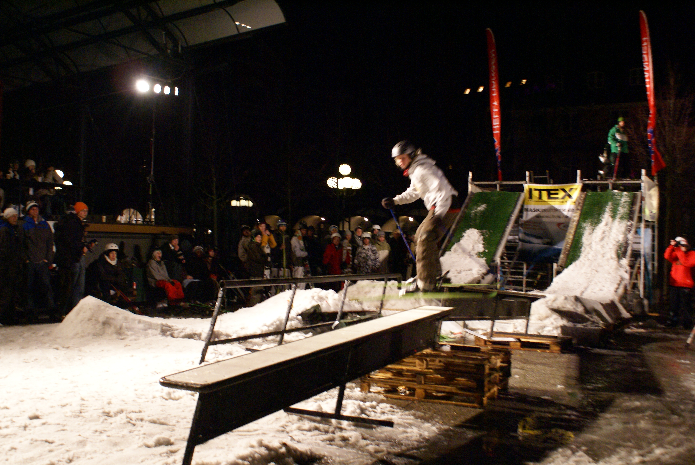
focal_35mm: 39
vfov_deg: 34.3
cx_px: 348
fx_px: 754
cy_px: 232
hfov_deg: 49.5
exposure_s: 1/40
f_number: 4.5
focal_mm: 26
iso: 800
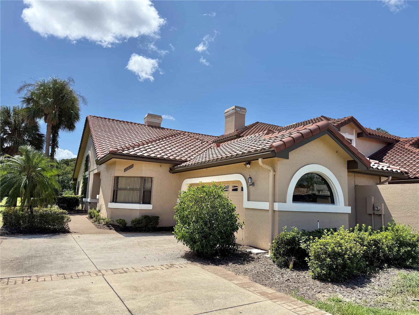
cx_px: 210
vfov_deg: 56.8
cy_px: 158
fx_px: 291
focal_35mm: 24
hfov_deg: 71.6
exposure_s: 1/6711
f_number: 1.78
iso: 80
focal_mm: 6.76
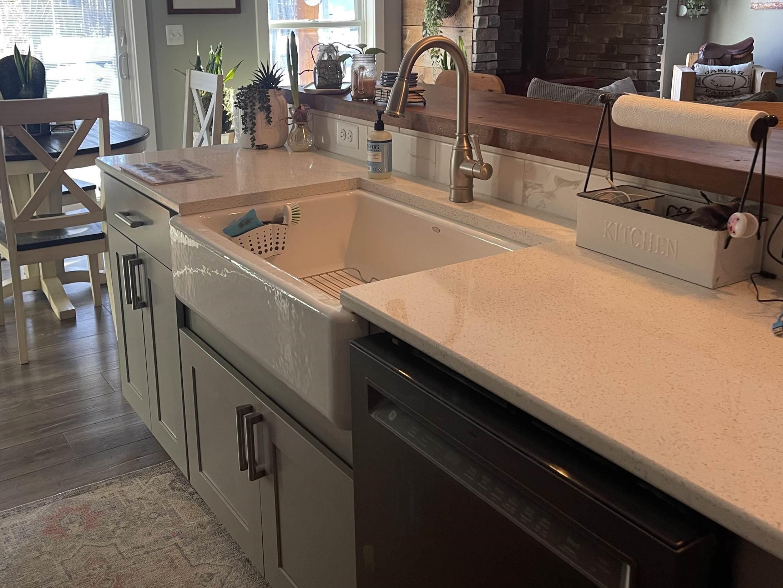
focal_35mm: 35
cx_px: 367
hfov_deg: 52.6
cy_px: 201
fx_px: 792
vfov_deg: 40.3
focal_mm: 5.1
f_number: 1.6
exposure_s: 1/60
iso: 100
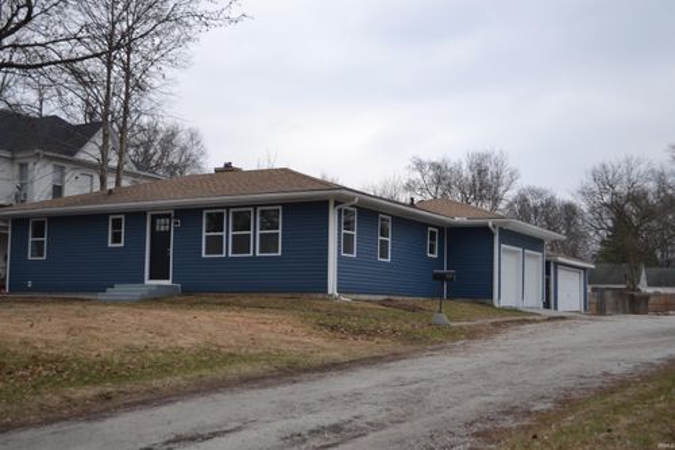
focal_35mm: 44
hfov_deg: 45.0
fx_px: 815
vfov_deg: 30.8
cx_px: 338
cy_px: 225
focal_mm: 29
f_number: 4.5
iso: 100
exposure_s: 1/125
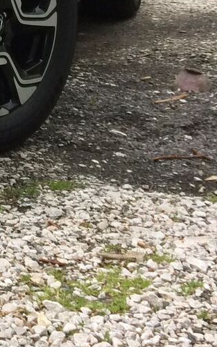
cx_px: -256
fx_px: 1115
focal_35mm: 118
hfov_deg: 10.1
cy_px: -117
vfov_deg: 16.6
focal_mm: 4.15
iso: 100
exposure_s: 1/33
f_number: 2.2
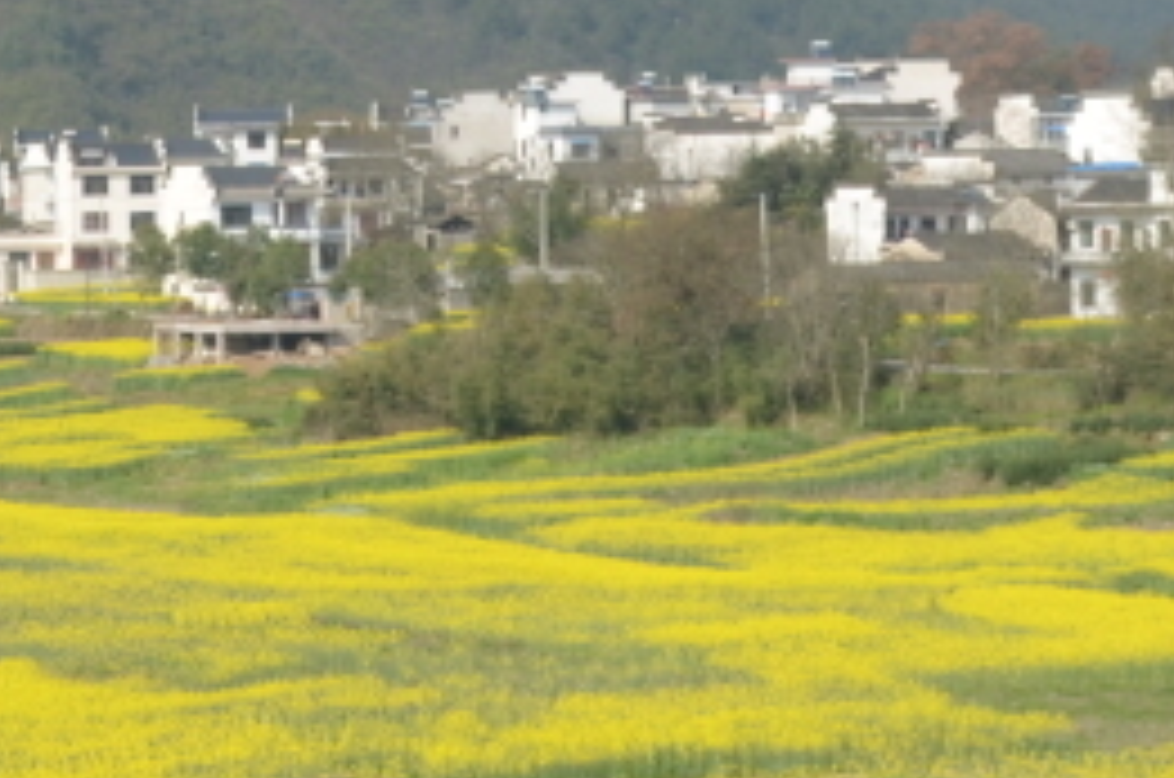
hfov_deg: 12.9
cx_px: 364
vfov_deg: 8.6
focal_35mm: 159
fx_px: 5174
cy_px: 27
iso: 160
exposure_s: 1/350
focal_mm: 27
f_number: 9.5
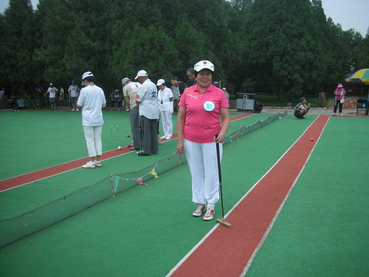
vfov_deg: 40.7
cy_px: 138
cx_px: 184
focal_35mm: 35
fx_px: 373
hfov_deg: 52.6
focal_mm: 5.8
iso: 100
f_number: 7.9
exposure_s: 1/116
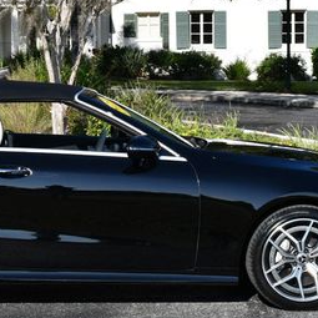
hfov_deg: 13.5
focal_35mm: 128
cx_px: 51
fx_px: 1330
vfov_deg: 13.6
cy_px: 84
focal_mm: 30
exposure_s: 1/250
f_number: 8
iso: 100
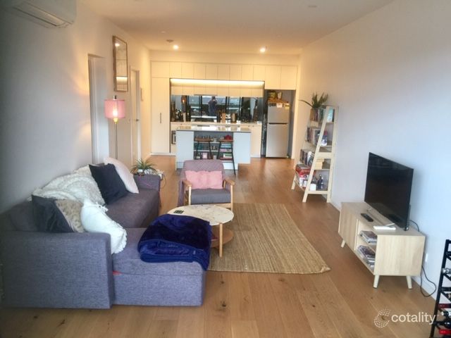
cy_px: 169
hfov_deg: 61.7
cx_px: 226
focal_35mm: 29
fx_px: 378
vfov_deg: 48.2
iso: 40
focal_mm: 4.15
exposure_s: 1/17
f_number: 2.2
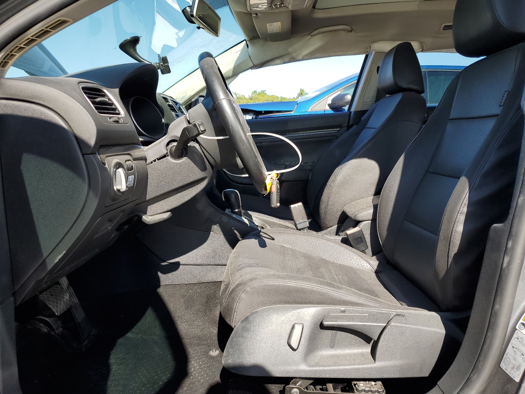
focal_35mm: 26
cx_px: 262
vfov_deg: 53.1
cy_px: 197
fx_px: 394
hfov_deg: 67.3
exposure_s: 1/1111
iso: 50
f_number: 1.5
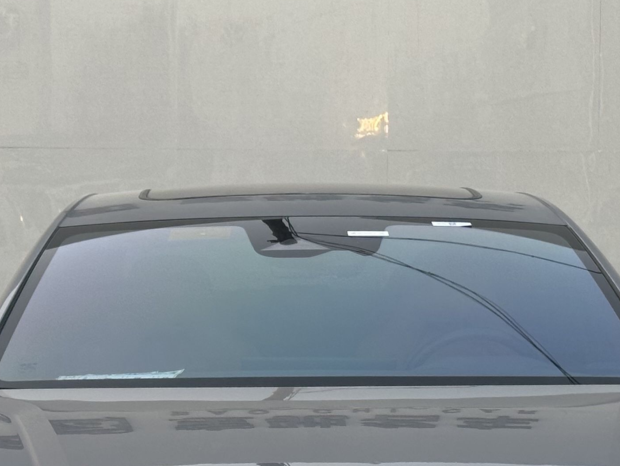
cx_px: 308
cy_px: 373
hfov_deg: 14.3
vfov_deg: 10.7
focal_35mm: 138
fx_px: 2472
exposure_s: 1/153
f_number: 1.78
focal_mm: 6.86
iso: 64
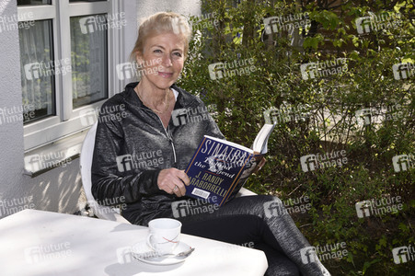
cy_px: 138
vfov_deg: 20.9
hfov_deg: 31.0
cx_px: 208
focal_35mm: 65
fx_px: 749
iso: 160
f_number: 9
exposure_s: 1/160
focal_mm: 65
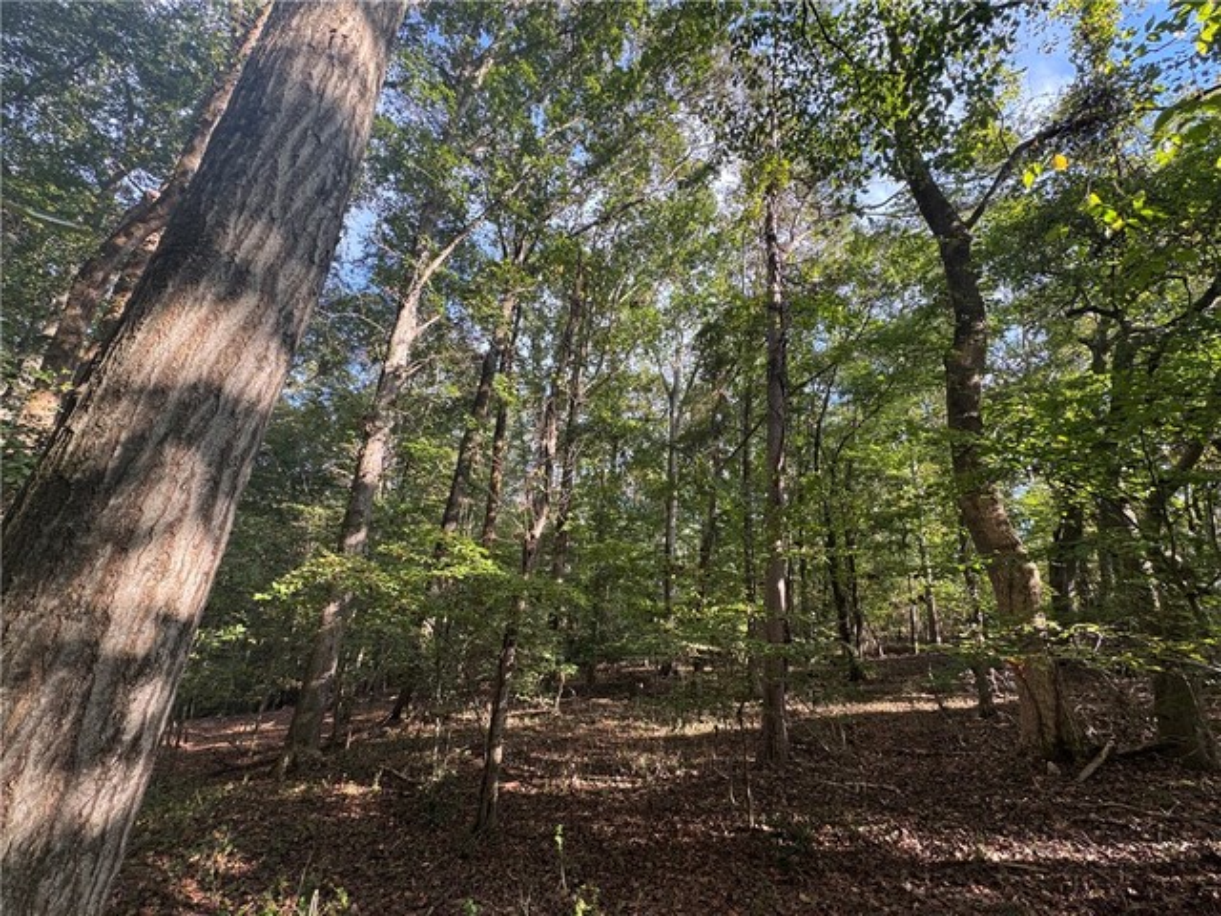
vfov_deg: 85.7
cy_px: 458
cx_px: 610
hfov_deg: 102.1
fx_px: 494
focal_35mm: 14
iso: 40
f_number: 2.2
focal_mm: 2.22
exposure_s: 1/135
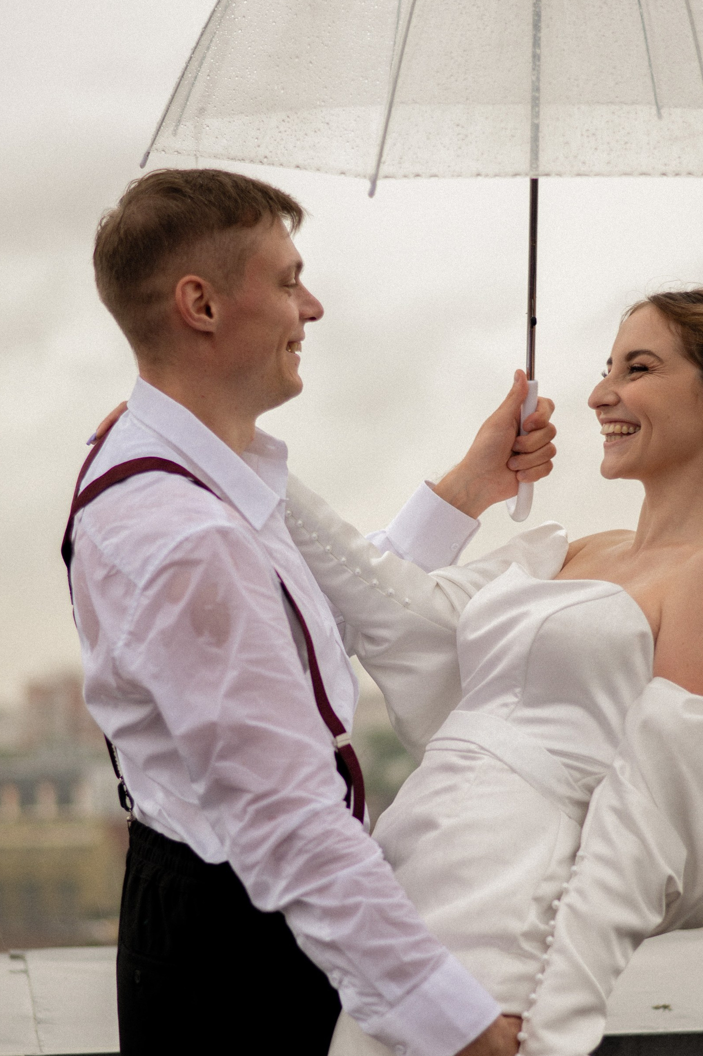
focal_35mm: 85
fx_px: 2493
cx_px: 368
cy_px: 676
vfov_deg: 23.9
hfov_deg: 16.0
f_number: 1.8
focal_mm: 50
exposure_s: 1/250
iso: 160
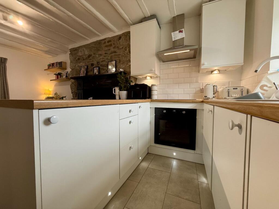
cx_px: 140
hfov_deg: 102.1
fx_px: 113
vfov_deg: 85.7
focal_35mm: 14
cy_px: 104
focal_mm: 2.22
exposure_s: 1/98
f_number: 2.2
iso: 125
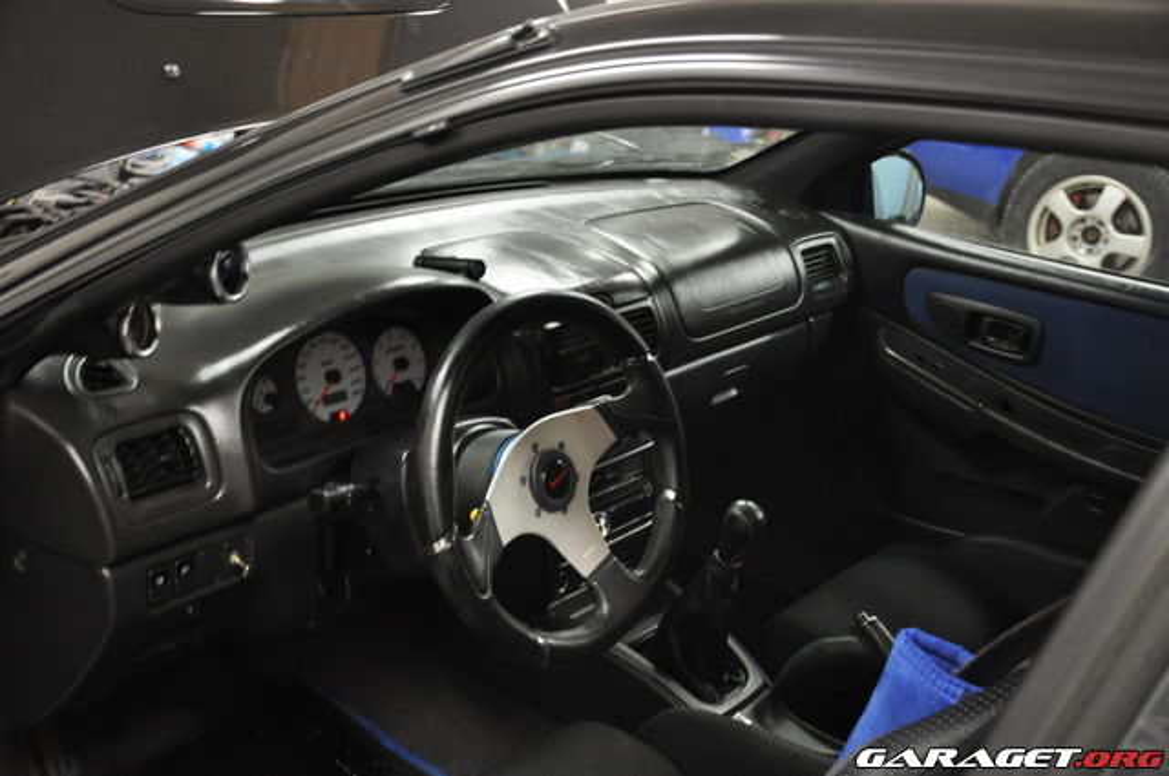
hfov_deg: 46.5
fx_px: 1362
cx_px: 584
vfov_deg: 31.8
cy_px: 388
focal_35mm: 42
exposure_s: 1/13
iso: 800
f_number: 4
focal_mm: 28
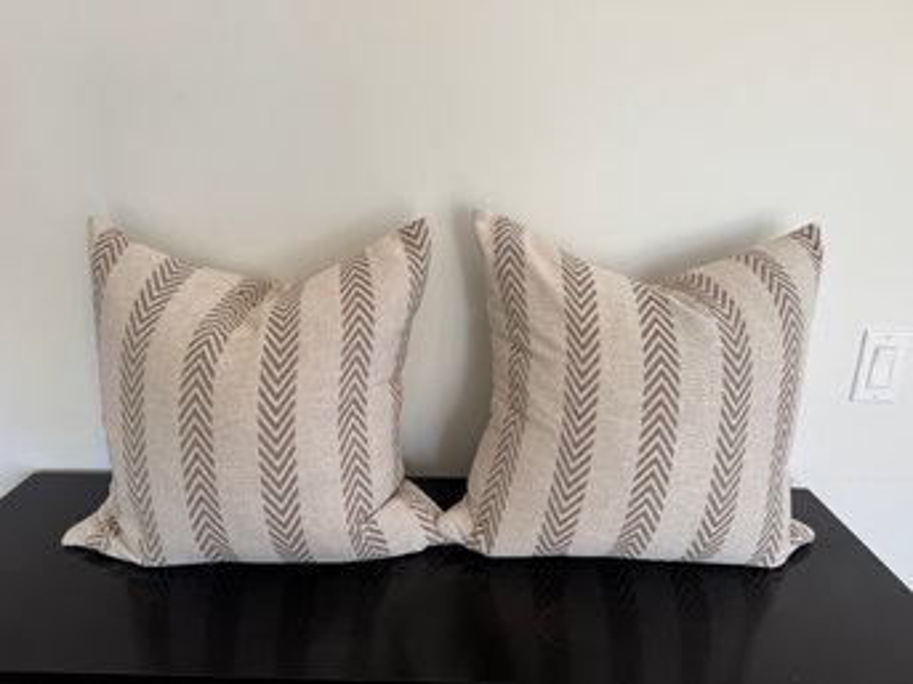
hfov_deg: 71.6
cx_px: 456
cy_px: 342
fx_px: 633
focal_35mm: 24
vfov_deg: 56.8
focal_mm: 6.76
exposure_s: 1/207
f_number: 1.78
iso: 64
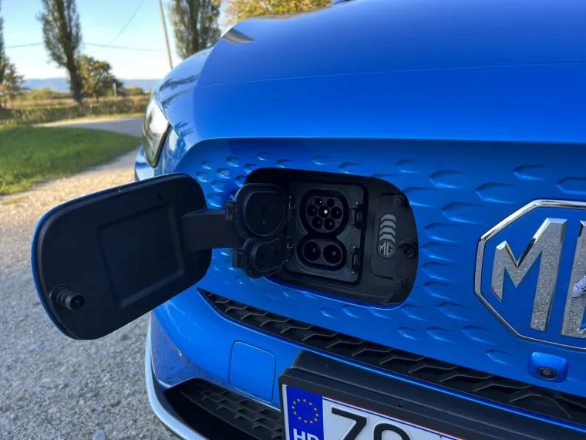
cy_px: 220
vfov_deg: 53.1
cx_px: 293
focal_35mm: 26
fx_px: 440
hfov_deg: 67.3
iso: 64
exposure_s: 1/399
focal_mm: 5.7
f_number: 1.5
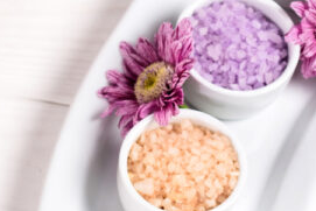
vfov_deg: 3.7
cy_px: 206
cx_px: -201
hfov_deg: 5.4
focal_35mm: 376
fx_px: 3302
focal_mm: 85
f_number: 5
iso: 100
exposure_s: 1/160
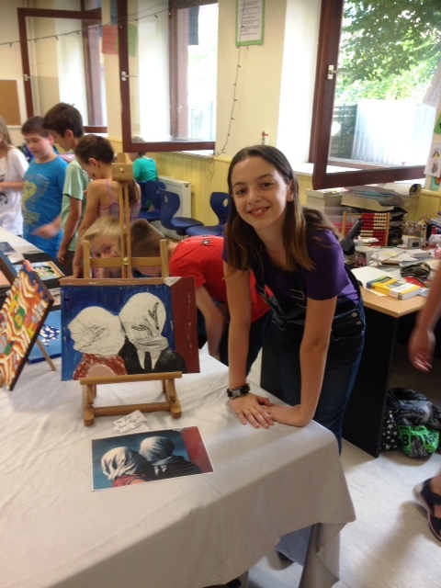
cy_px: 294
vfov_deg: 55.4
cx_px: 220
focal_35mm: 33
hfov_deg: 42.9
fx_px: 561
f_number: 2.4
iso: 50
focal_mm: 4.12
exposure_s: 1/20
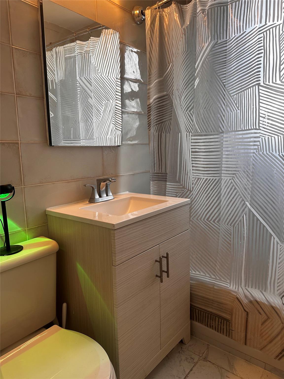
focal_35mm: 24
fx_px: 263
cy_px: 190
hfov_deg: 56.8
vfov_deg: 71.6
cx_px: 142
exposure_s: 1/120
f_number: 1.78
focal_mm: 6.86
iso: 64
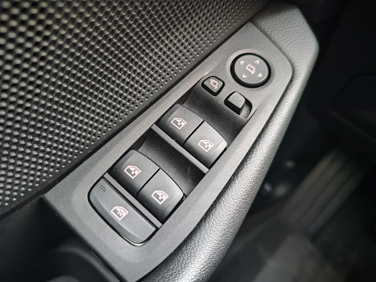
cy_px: 141
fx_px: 250
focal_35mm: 23
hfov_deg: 73.9
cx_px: 188
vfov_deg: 58.9
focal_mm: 7.01
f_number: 1.69
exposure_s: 1/20
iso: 3724
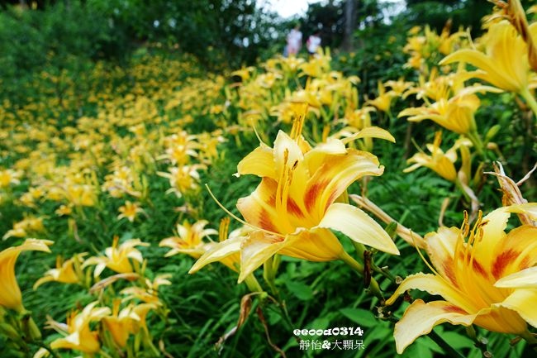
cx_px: 268
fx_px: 358
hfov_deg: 73.8
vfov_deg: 53.1
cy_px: 179
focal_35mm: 24
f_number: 4
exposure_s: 1/200
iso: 125
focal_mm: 8.8
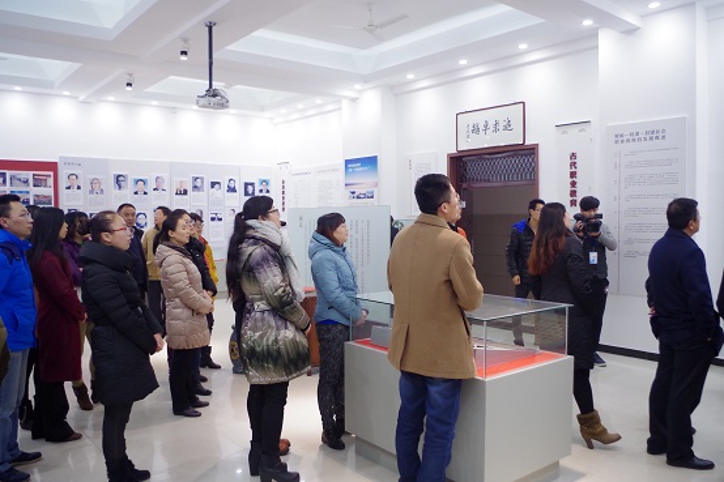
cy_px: 241
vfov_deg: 43.6
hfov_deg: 61.9
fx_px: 603
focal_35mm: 30
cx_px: 362
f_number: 4
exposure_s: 1/80
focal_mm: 20
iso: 1600
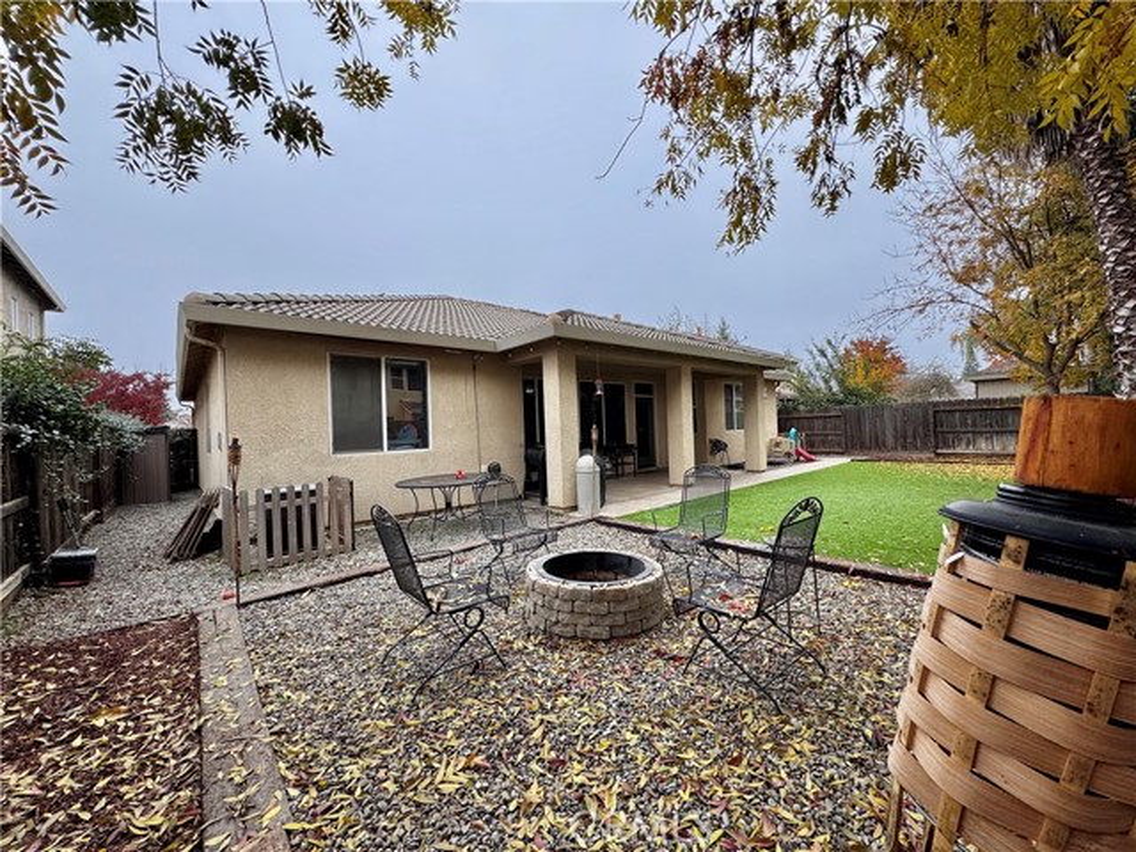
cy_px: 426
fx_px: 459
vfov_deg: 85.7
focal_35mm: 14
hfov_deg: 102.1
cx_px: 568
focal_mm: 2.22
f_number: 2.2
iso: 40
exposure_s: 1/349
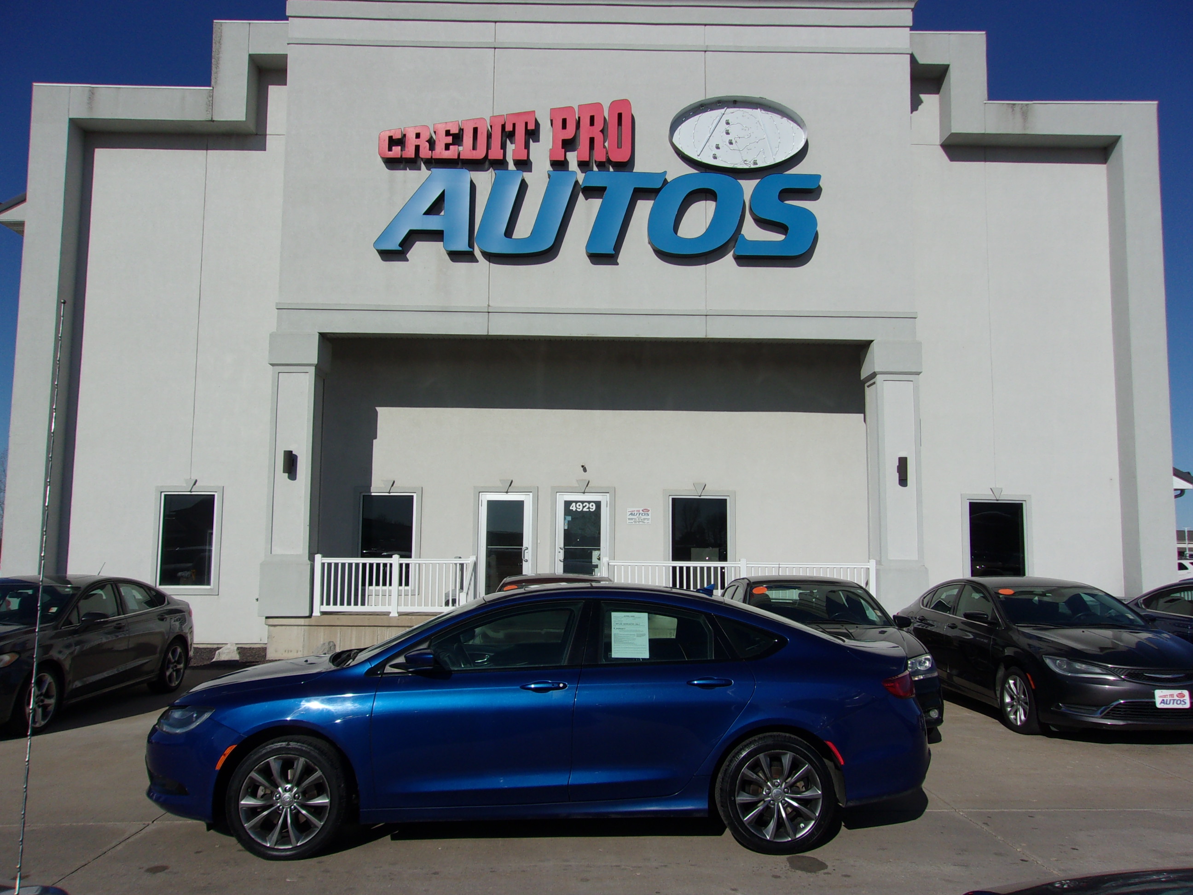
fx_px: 931
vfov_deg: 51.4
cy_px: 448
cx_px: 596
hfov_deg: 65.3
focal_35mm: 27
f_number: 10.4
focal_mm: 4.9
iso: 80
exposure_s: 1/300
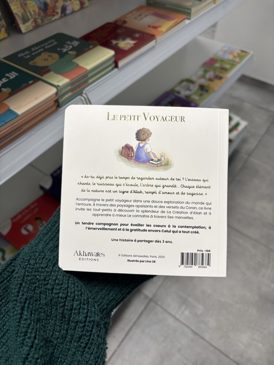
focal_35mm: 26
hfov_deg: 53.1
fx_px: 274
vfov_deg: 67.3
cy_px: 182
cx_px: 137
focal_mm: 5.96
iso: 50
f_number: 1.6
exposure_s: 1/100
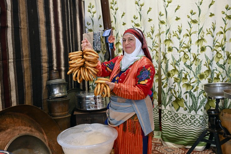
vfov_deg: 44.9
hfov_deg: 63.7
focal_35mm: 29
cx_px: 116
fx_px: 186
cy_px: 77
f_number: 4
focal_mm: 29
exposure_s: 1/250
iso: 2000
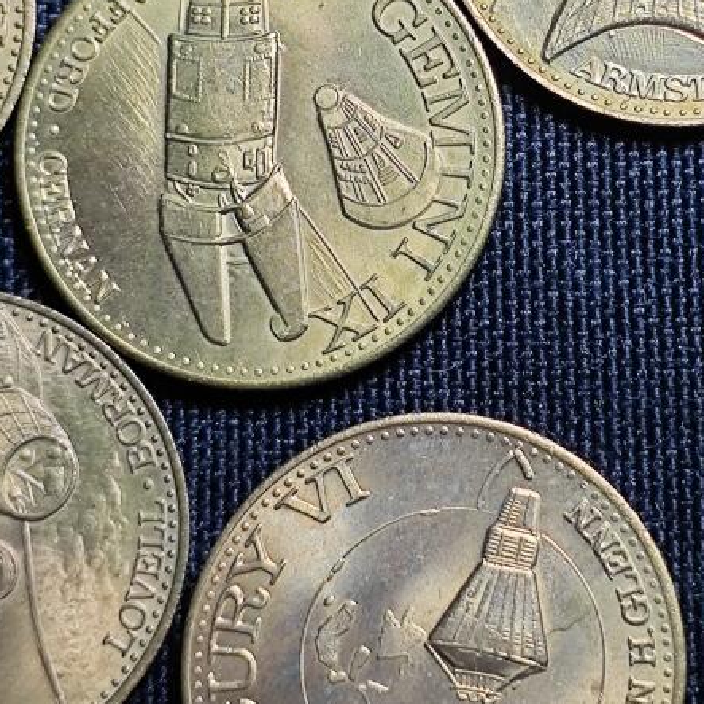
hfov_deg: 12.7
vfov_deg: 12.7
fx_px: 3152
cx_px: 572
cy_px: 165
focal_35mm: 137
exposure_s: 1/100
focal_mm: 5.84
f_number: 1.6
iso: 64
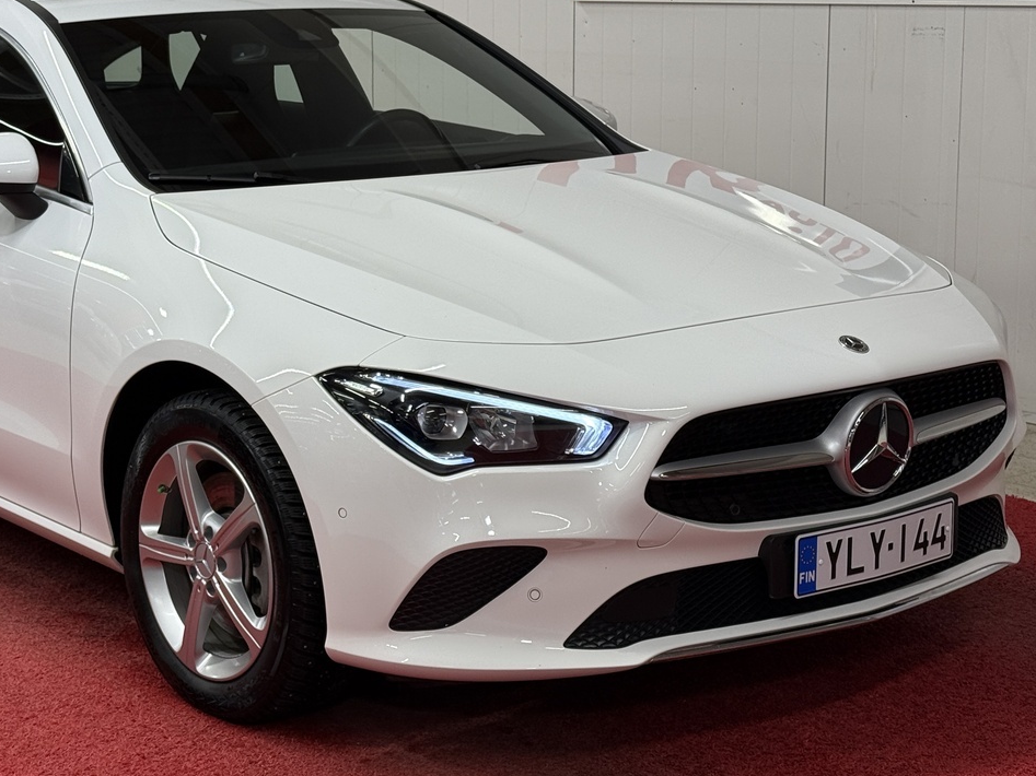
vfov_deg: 20.1
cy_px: 283
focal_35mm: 73
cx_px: 336
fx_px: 2184
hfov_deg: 26.5
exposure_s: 1/111
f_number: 1.78
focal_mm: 6.76
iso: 50
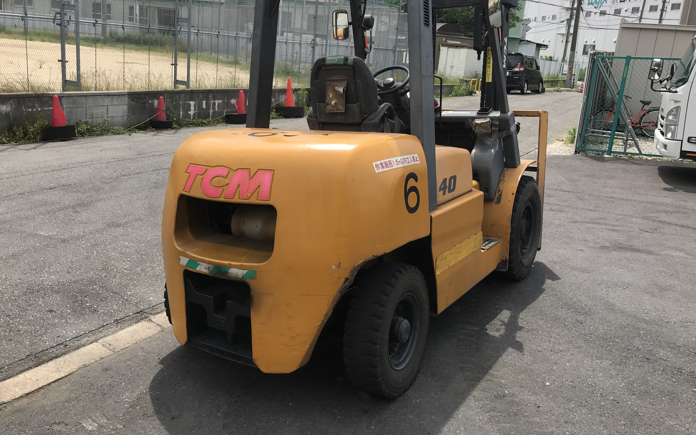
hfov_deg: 62.9
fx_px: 569
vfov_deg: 41.7
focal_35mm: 30
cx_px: 349
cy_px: 177
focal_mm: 3.99
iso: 20
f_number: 1.8
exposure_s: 1/1742
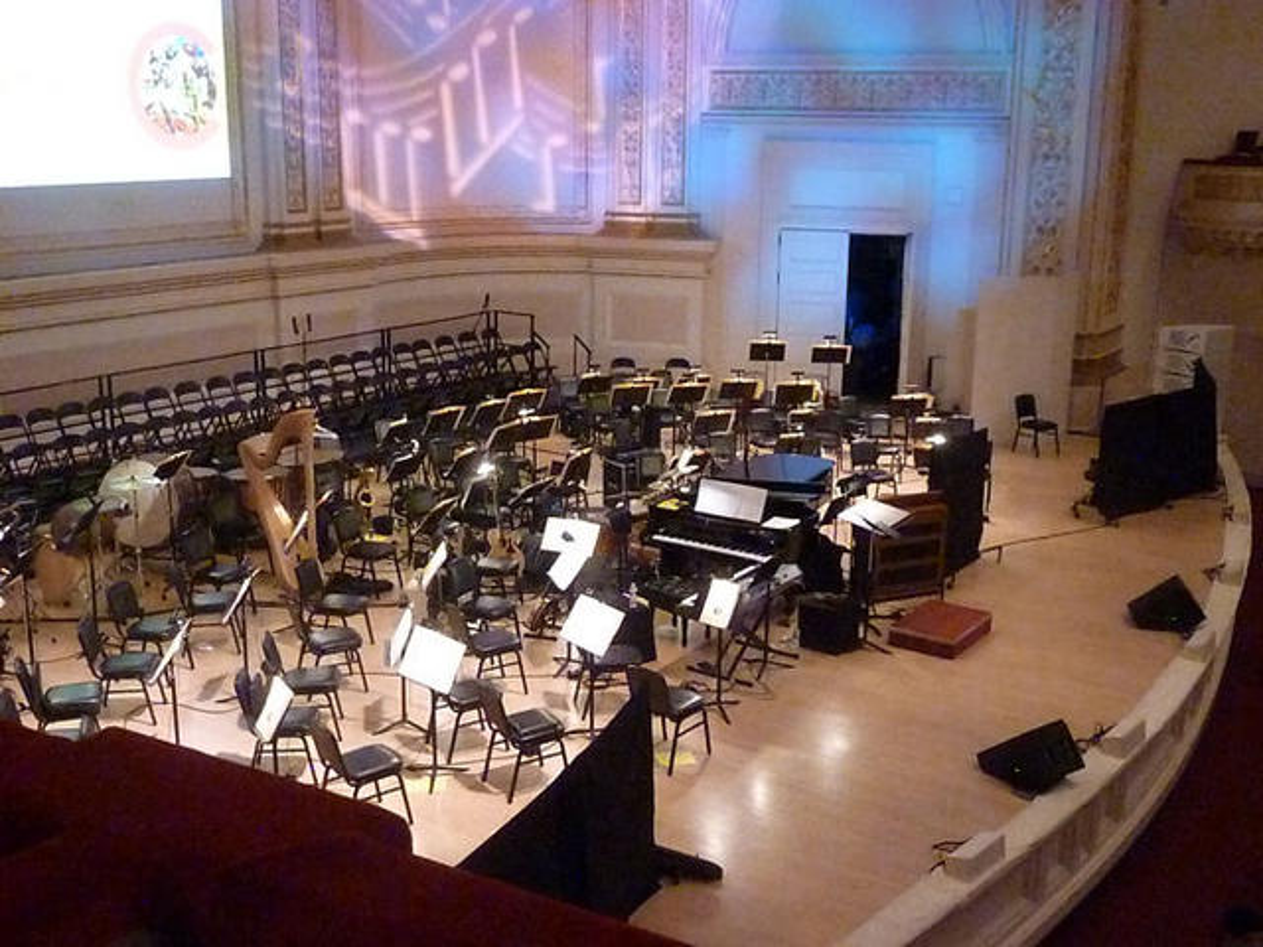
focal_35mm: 38
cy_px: 474
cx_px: 632
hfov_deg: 49.0
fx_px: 1386
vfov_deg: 37.7
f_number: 3.8
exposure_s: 1/40
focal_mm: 6.8
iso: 3200
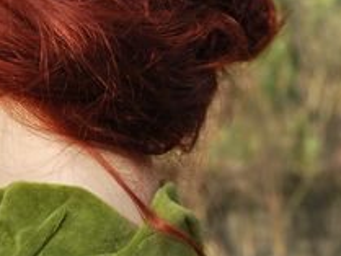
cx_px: 67
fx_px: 1459
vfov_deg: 10.0
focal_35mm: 148
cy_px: 191
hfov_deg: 13.3
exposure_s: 1/125
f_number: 5.6
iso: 100
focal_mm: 32
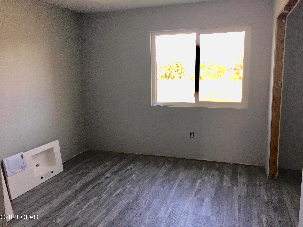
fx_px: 254
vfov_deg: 48.2
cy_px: 114
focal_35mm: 29
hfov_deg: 61.7
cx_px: 152
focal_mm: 4.15
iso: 40
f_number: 2.2
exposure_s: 1/120
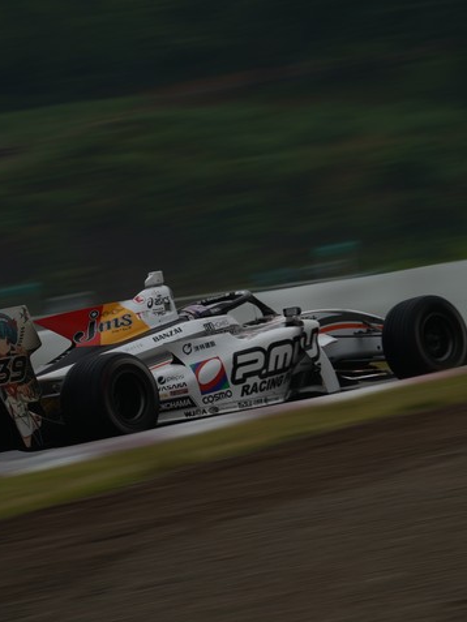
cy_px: 310
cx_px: 290
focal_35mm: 448
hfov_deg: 3.3
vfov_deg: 4.4
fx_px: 8055
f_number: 16
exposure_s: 1/60
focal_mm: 309
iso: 50
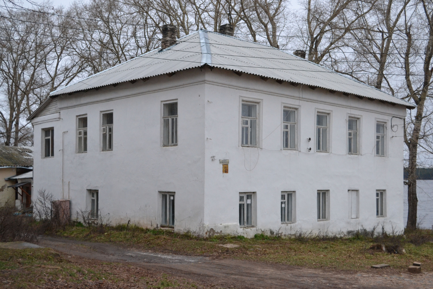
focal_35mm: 48
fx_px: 577
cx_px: 216
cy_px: 144
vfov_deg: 28.1
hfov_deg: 41.1
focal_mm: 32
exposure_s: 1/500
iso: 1600
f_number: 4.8
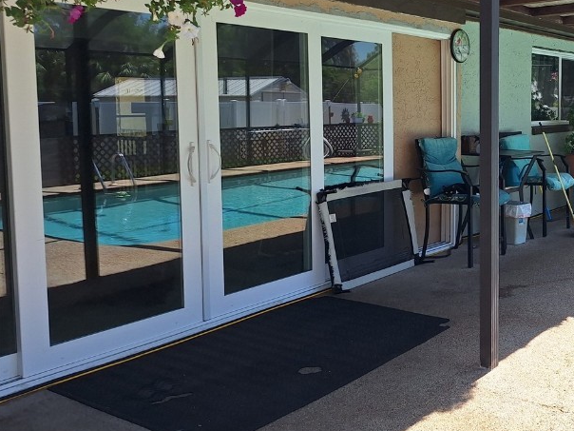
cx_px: 484
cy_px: 155
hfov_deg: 44.7
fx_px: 647
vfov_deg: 36.6
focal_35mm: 39
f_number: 1.8
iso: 40
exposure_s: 1/879
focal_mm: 5.54
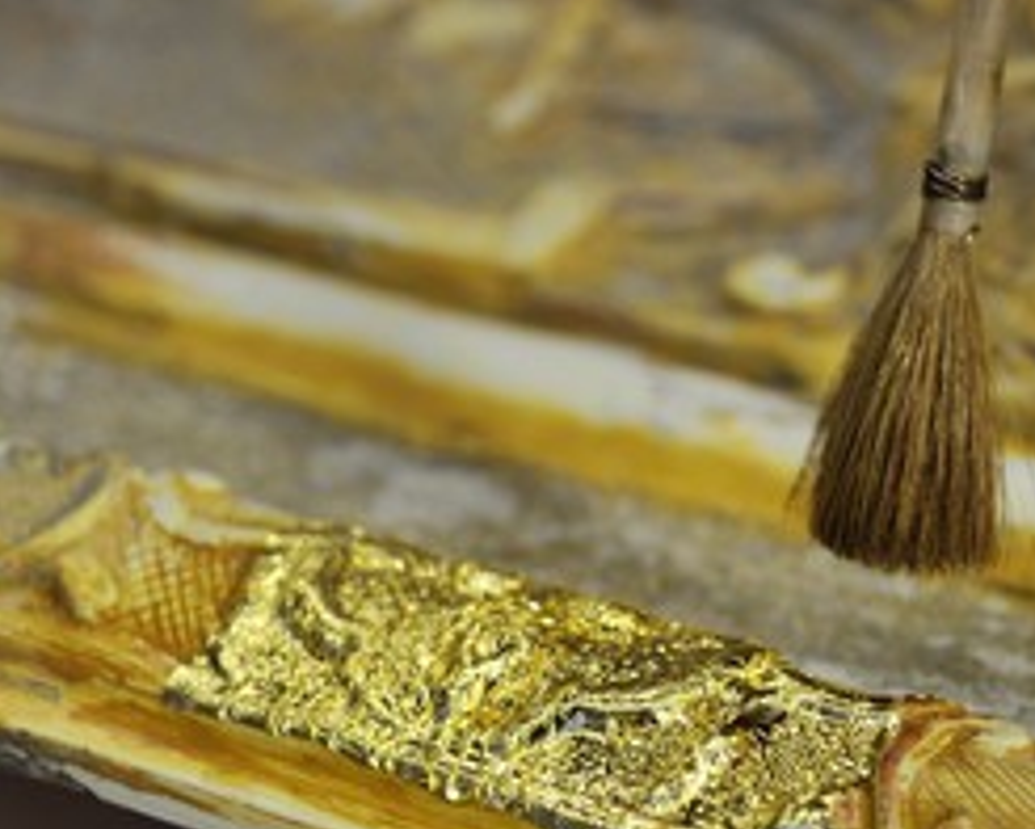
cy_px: 383
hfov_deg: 19.7
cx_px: 879
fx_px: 2942
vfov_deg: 16.0
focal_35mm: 96
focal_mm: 60
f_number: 6.3
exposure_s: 1/60
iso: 400
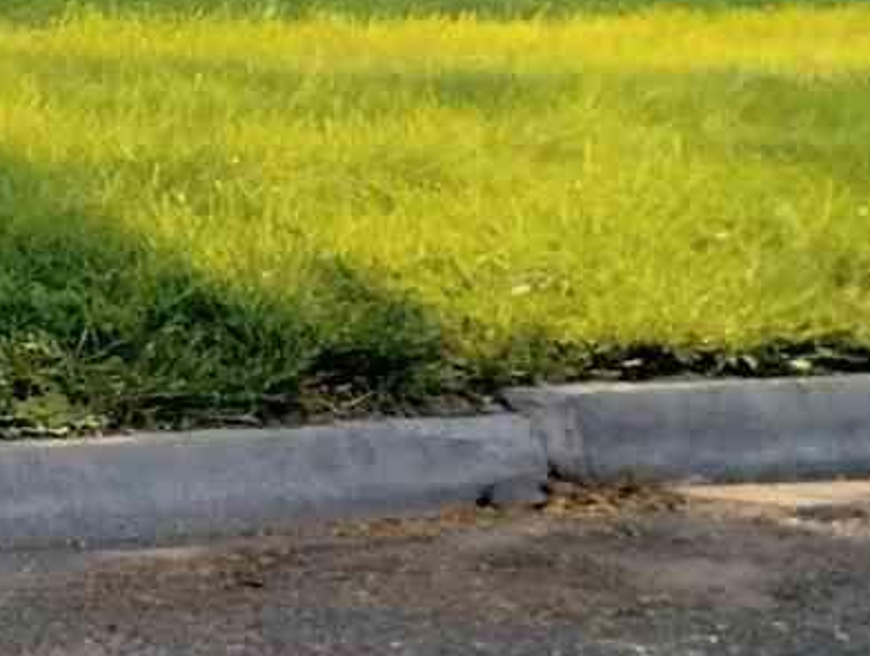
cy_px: -425
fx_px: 5516
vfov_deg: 6.7
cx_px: -1780
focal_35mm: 219
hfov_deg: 7.8
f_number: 1.8
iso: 100
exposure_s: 1/810
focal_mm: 4.27
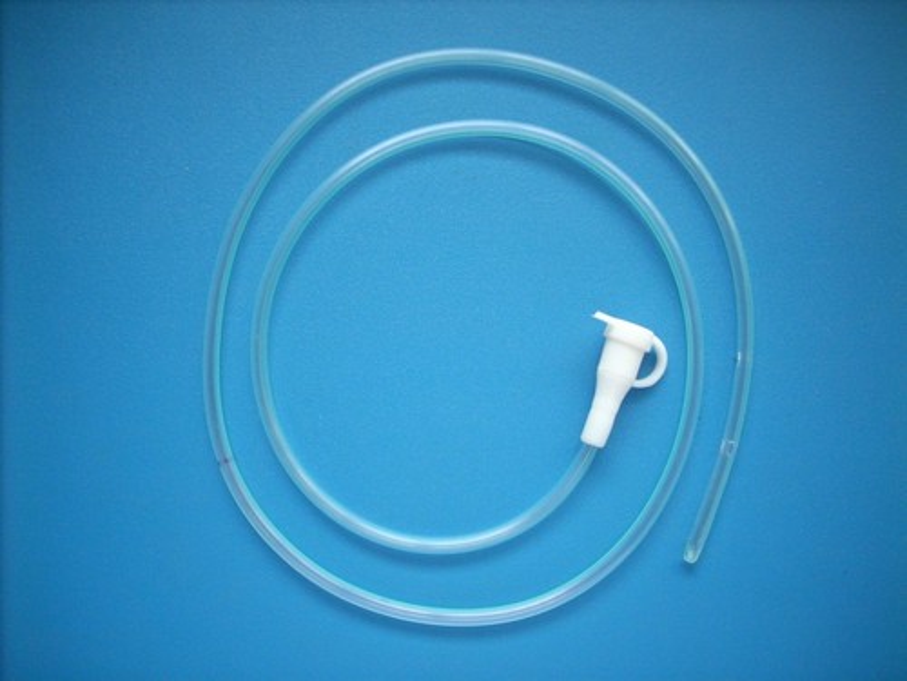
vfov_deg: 38.7
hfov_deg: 50.1
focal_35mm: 37
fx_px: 969
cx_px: 454
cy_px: 340
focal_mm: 6.2
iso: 200
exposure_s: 1/22.1
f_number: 2.8
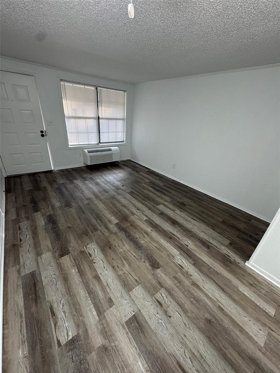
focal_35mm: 14
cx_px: 140
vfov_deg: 102.1
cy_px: 186
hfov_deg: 85.7
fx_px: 151
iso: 200
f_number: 2.2
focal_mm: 2.22
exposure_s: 1/60
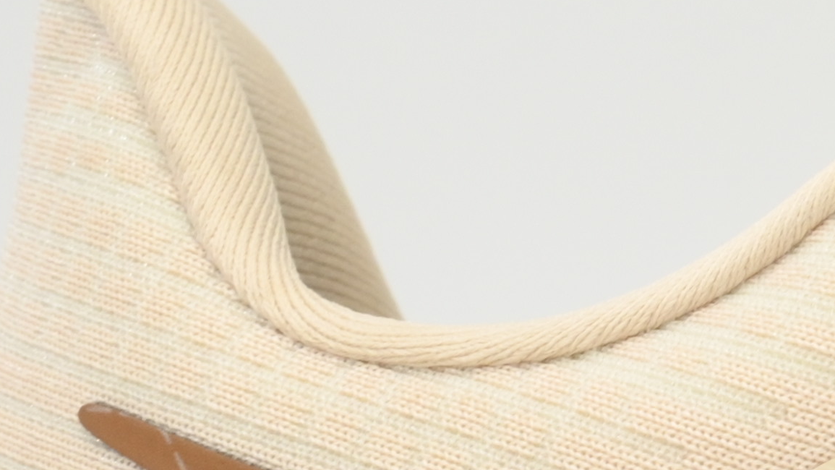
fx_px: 5552
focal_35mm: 251
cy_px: 603
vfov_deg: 4.8
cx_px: 1690
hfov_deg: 8.2
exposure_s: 1/100
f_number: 10
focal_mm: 33.5
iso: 500
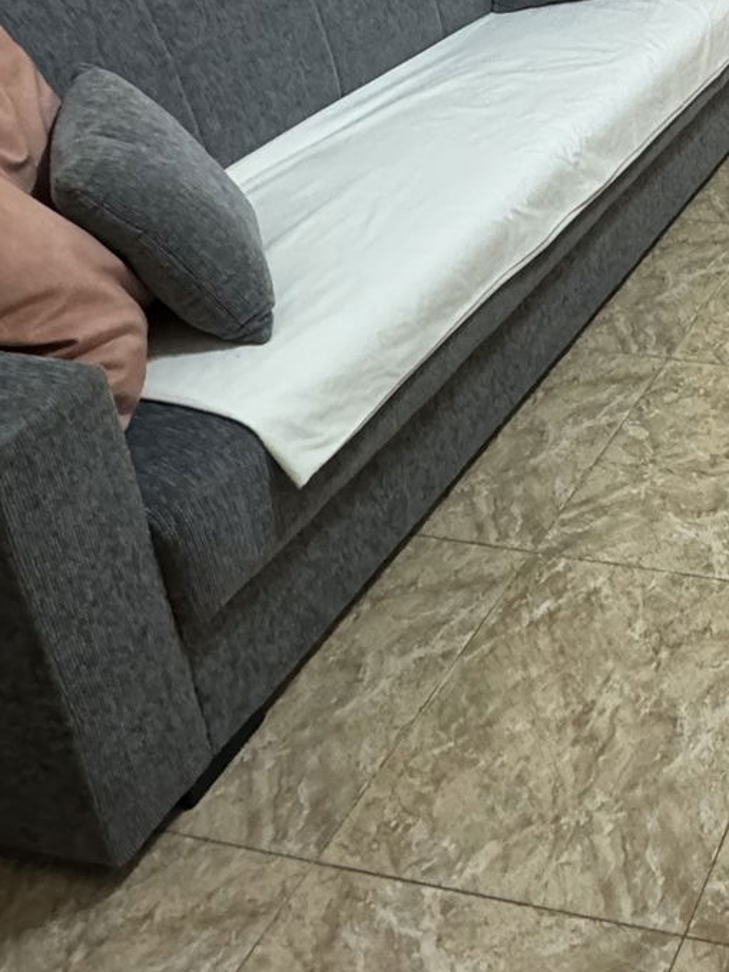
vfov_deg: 36.7
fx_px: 1236
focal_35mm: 44
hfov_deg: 26.1
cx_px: 1030
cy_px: -82
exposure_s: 1/50
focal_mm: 2.22
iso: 400
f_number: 2.2
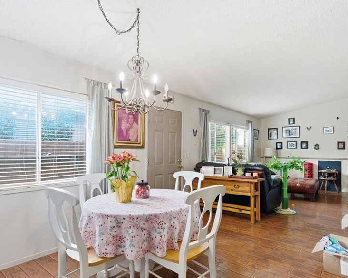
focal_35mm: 21
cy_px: 149
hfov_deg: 77.4
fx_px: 216
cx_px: 191
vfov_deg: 65.5
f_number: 3.5
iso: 6400
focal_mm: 16
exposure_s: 1/2500
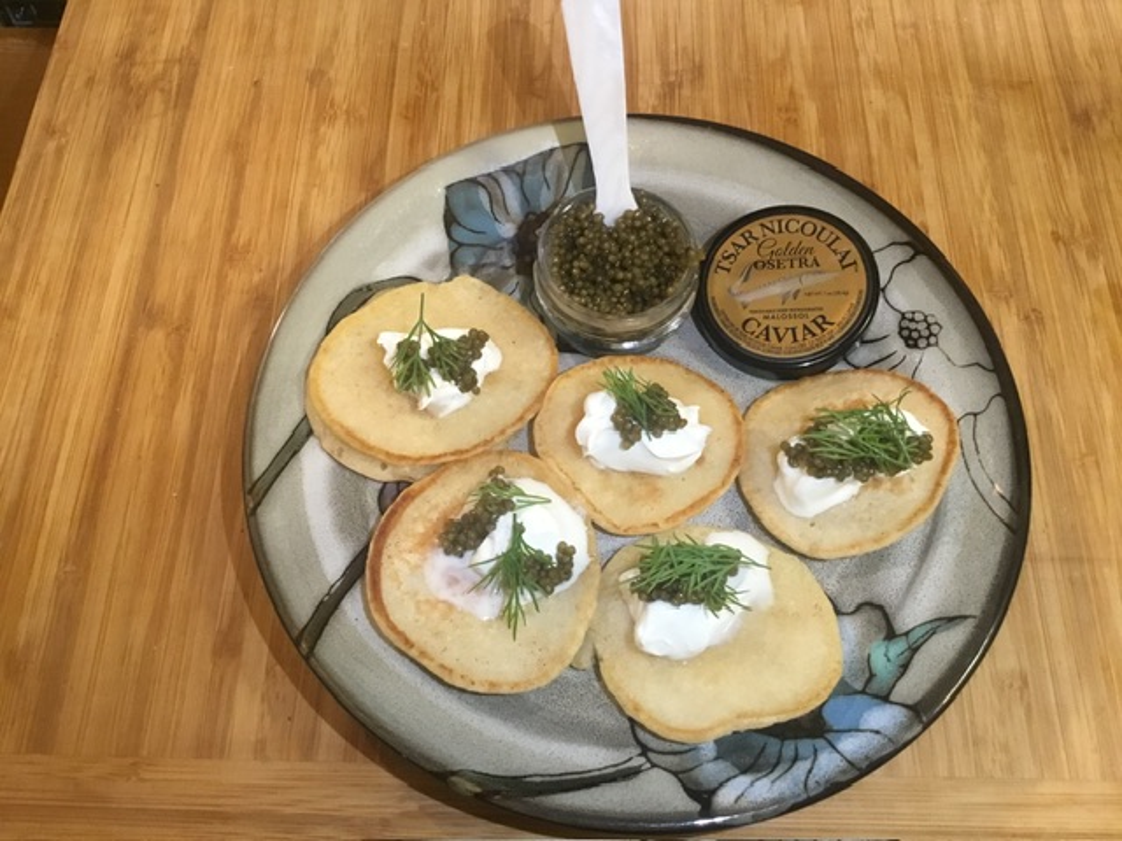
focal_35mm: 31
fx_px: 1005
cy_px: 420
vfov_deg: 45.4
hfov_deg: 58.4
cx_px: 561
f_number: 2.4
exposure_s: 1/30
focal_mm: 3.3
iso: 200
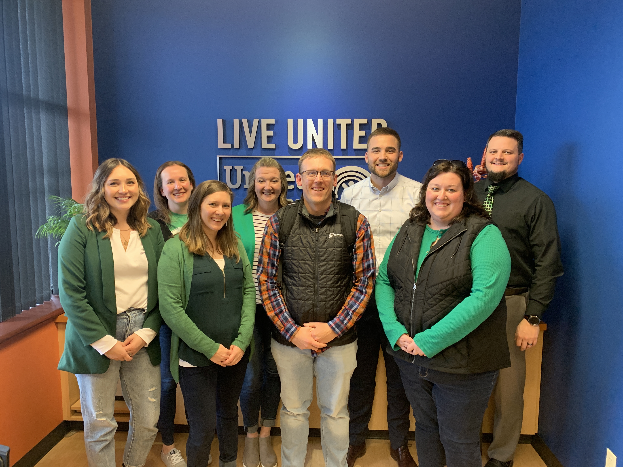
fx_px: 468
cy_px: 234
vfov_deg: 53.1
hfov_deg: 67.3
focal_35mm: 26
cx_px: 312
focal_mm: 4.25
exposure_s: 1/60
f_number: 1.8
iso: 200
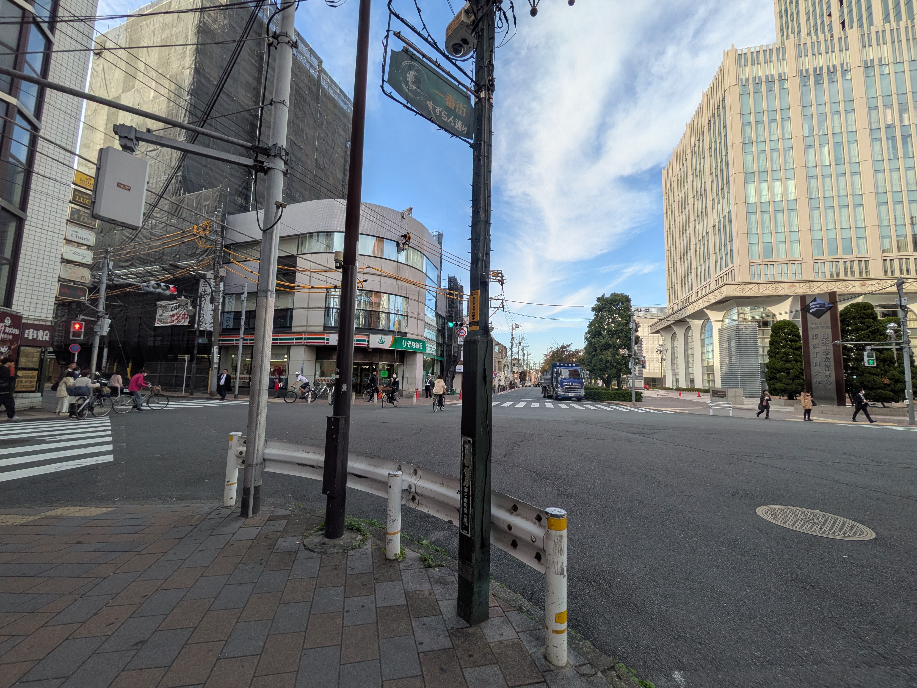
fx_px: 371
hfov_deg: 102.1
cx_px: 458
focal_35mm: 14
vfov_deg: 85.7
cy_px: 344
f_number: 2.2
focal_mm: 1.83
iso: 50
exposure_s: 1/621
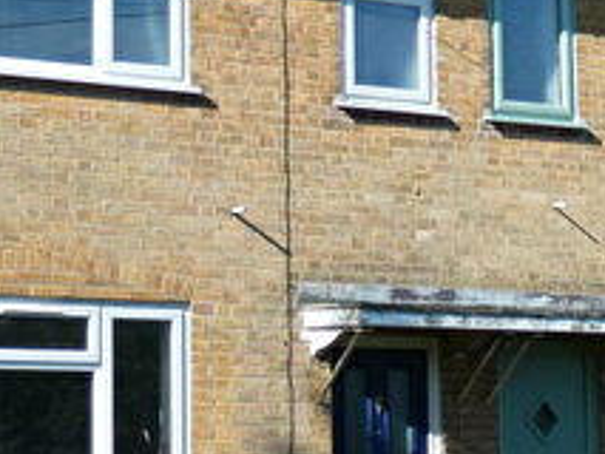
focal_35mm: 125
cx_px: 125
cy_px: 160
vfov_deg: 11.9
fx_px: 2186
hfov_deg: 15.7
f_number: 3.5
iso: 80
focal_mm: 6.8
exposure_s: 1/500
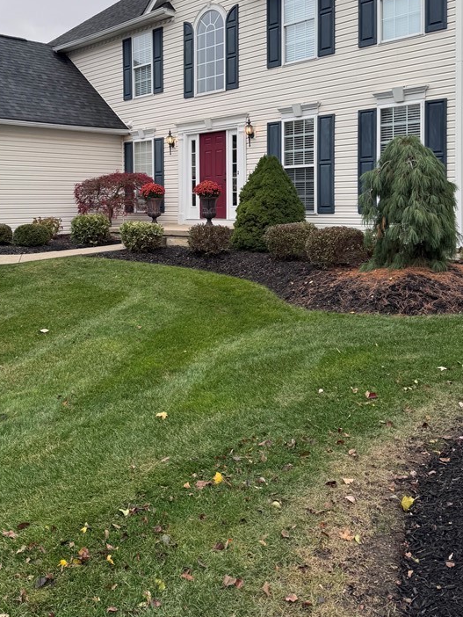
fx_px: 624
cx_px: 170
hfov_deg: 40.4
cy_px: 215
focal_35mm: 35
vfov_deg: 51.8
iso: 80
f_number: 1.78
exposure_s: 1/651
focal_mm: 6.76
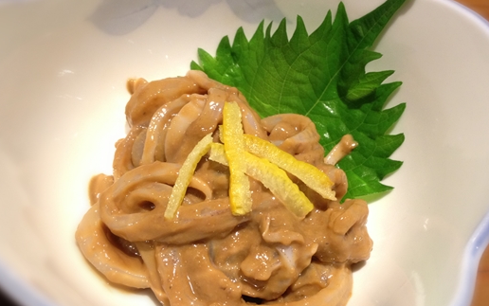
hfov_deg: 43.3
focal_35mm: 46
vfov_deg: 28.0
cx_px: 285
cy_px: 144
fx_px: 613
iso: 125
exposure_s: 1/20
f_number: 2.4
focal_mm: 4.28
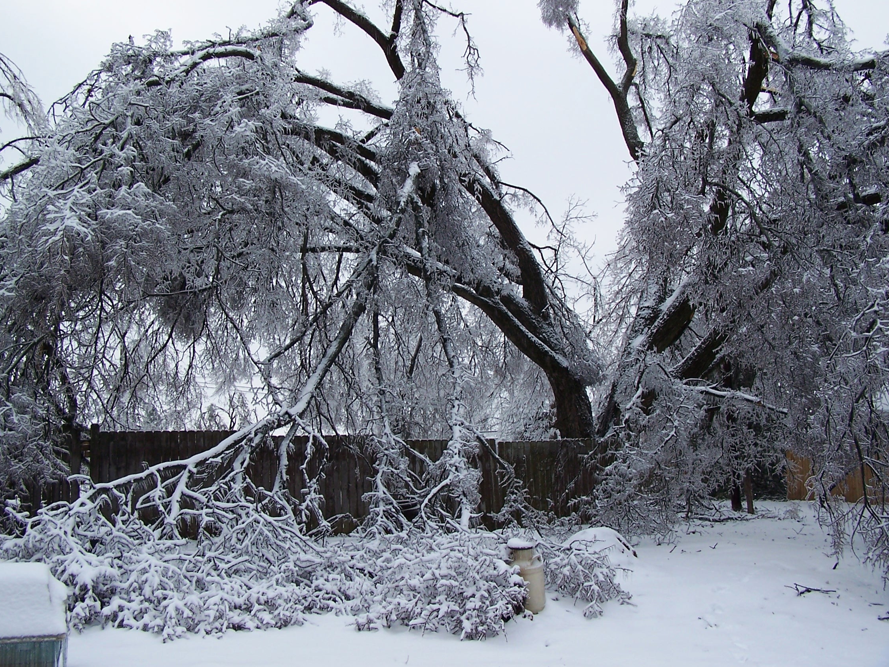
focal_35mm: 39
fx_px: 1002
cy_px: 336
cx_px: 448
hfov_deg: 47.9
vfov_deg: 36.8
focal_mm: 6.3
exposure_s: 1/350
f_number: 4
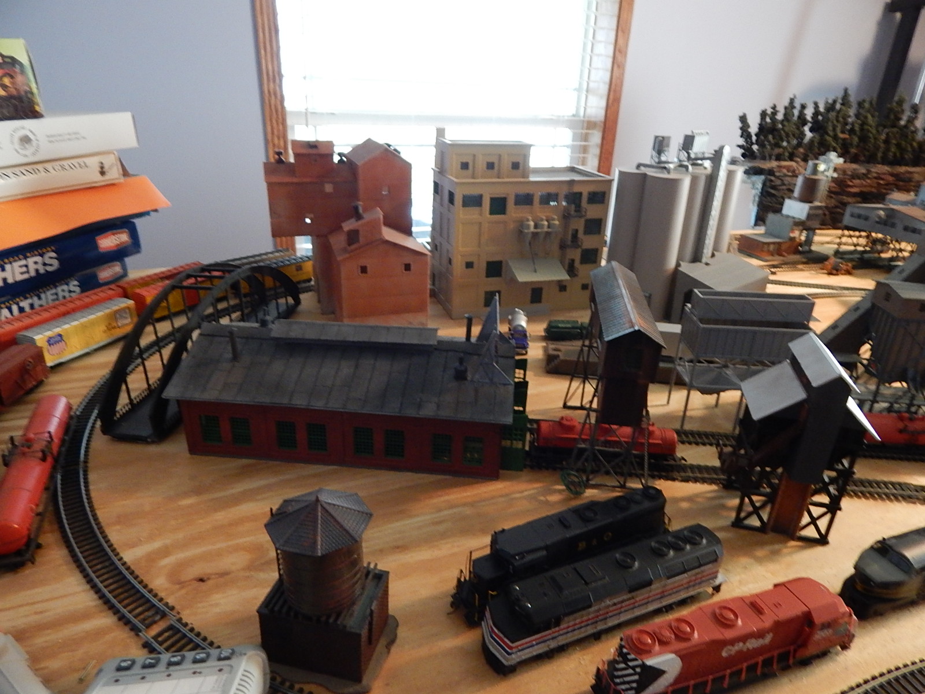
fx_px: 588
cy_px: 347
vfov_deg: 61.1
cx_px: 462
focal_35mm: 22
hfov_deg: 76.4
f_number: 3
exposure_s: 1/8
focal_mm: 4
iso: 450
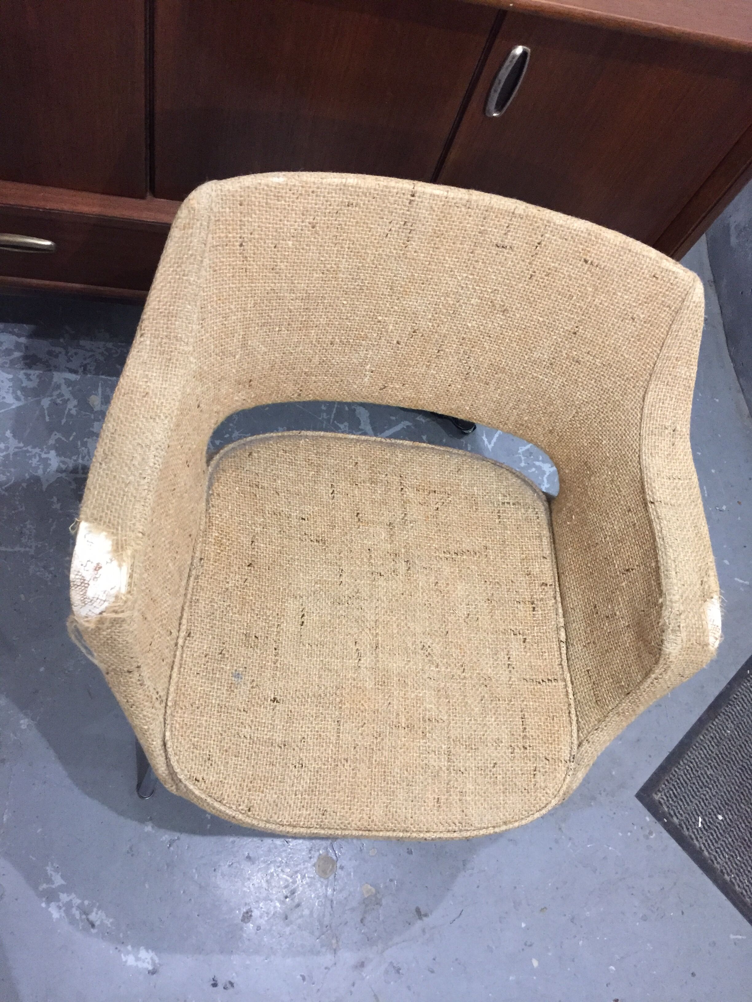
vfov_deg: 61.7
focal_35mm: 29
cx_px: 376
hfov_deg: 48.2
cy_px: 501
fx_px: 840
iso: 250
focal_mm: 4.15
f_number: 2.2
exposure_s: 1/25
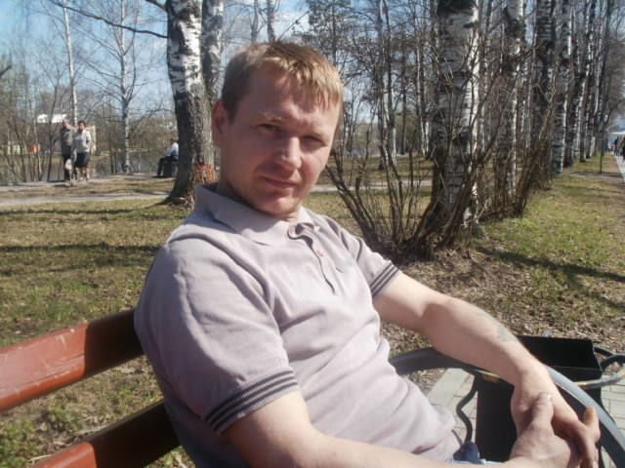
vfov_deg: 39.7
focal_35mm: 36
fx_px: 650
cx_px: 312
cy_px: 234
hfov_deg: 51.4
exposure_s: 1/320
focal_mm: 6.3
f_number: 5.6
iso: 100
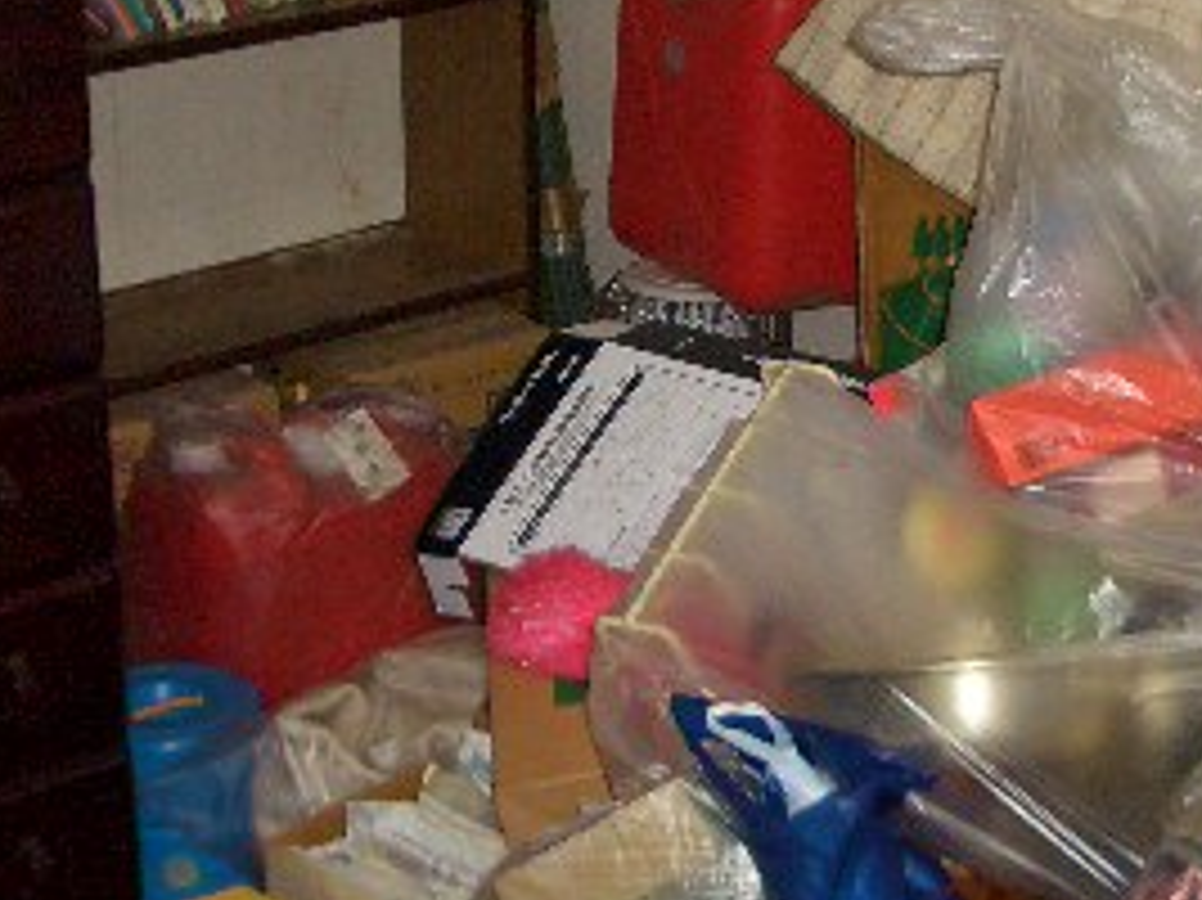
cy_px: 328
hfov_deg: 23.3
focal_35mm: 84
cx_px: 684
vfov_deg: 17.5
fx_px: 2915
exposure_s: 1/60
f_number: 2.6
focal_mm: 5.8
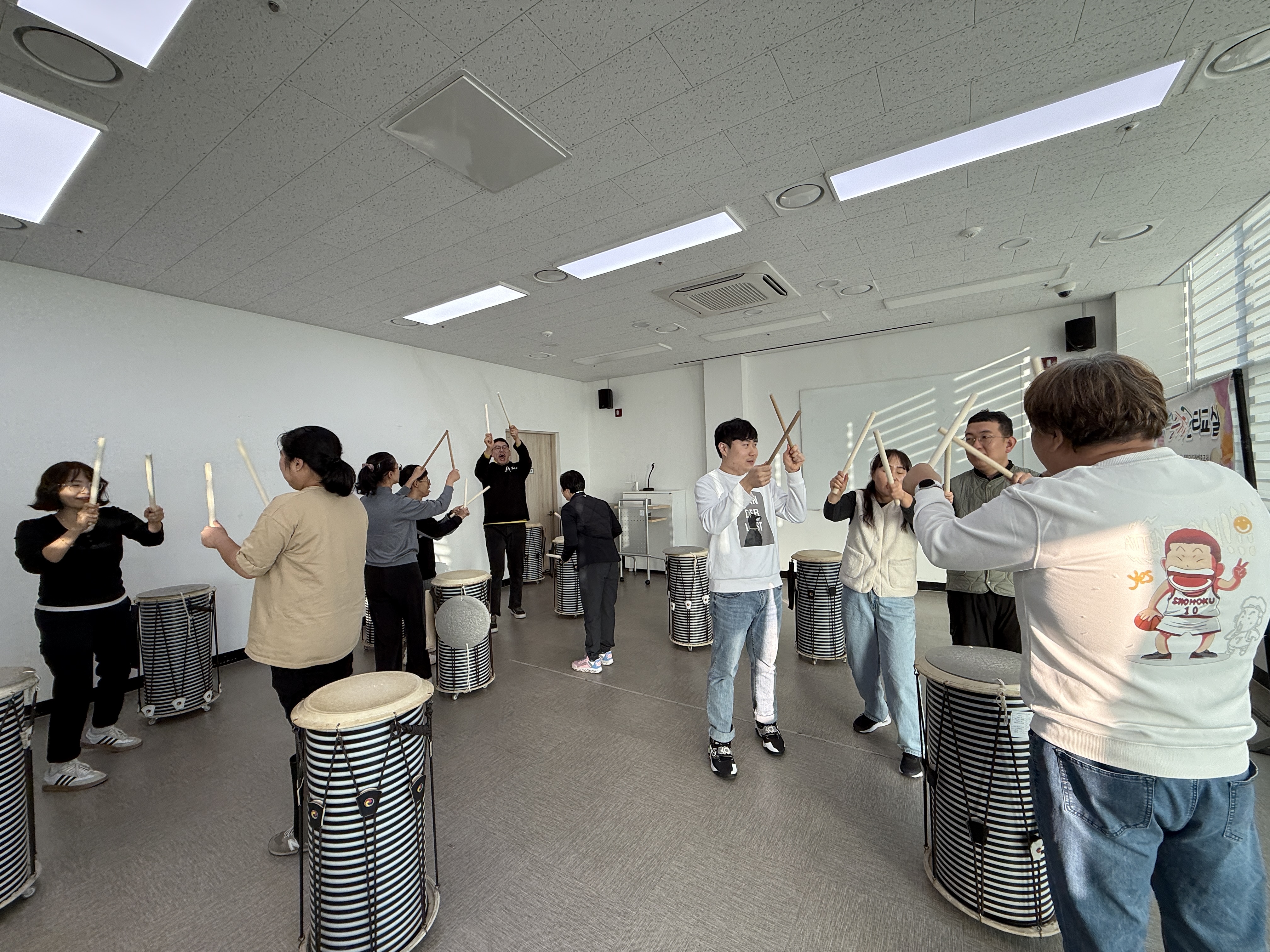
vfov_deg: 85.7
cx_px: 635
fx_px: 514
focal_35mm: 14
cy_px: 476
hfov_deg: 102.1
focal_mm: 2.22
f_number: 2.2
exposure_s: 1/127
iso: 50
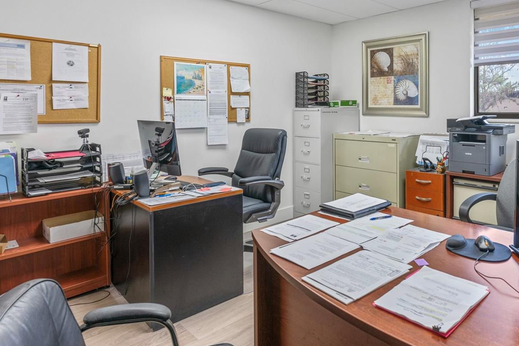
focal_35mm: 24
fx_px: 346
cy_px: 137
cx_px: 351
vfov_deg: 52.7
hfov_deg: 71.3
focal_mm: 14
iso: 200
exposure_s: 1/6
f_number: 8
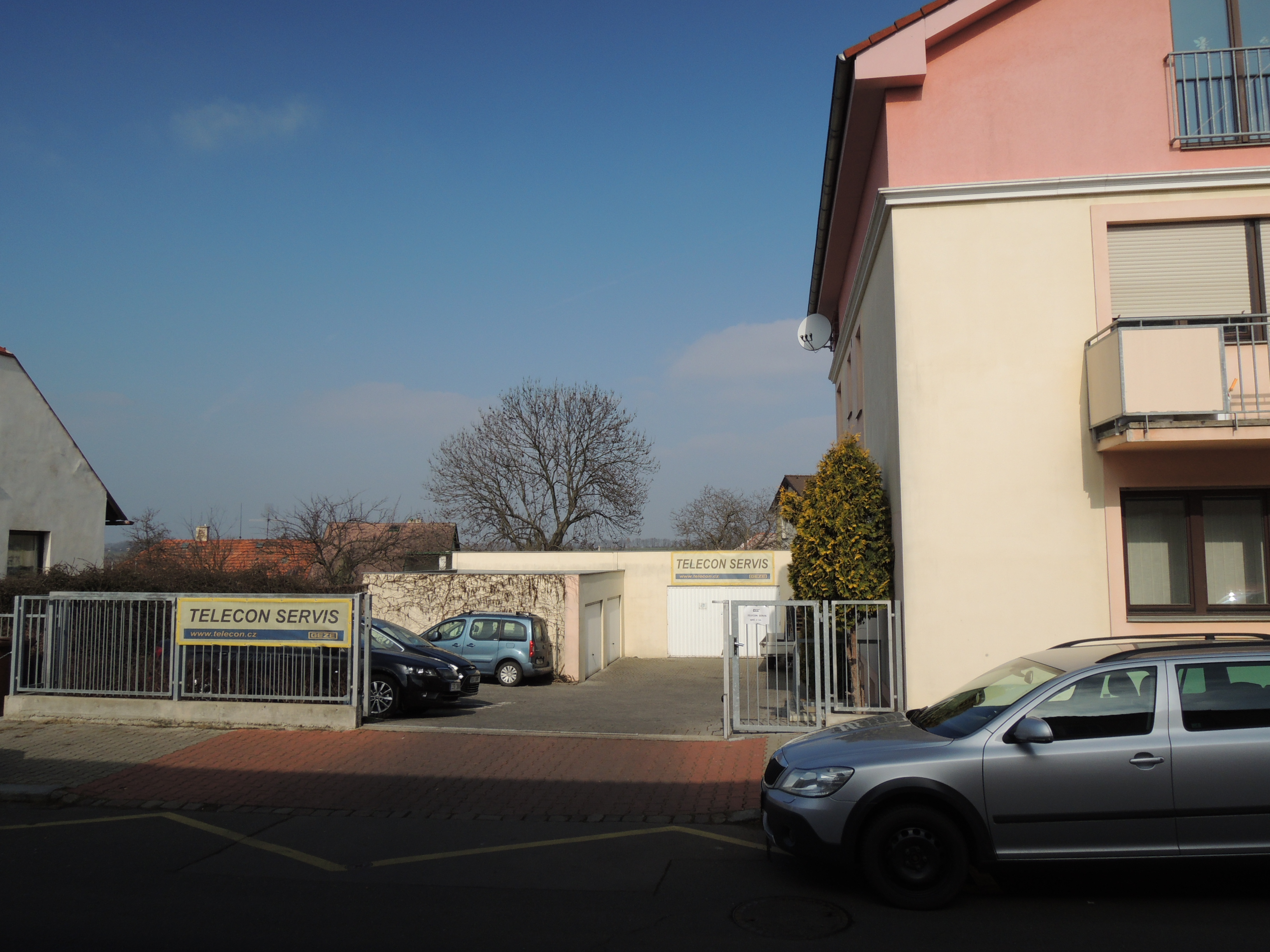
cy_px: 476
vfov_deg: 56.8
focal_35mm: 24
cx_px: 635
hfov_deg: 71.6
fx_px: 881
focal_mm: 4.3
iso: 100
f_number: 4.5
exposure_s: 1/1250
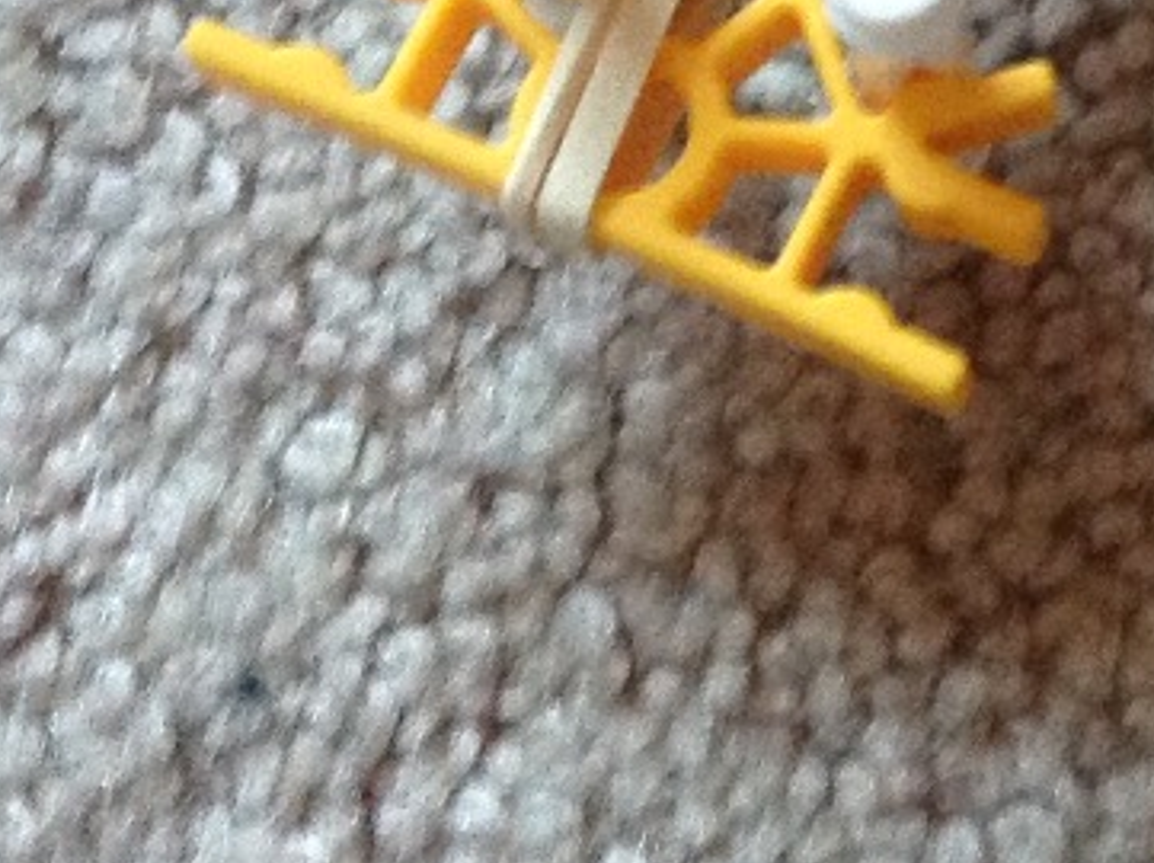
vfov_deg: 11.1
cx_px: 1664
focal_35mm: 132
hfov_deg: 14.1
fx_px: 4396
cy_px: -35
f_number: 2.4
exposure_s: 1/17
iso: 200
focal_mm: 3.3
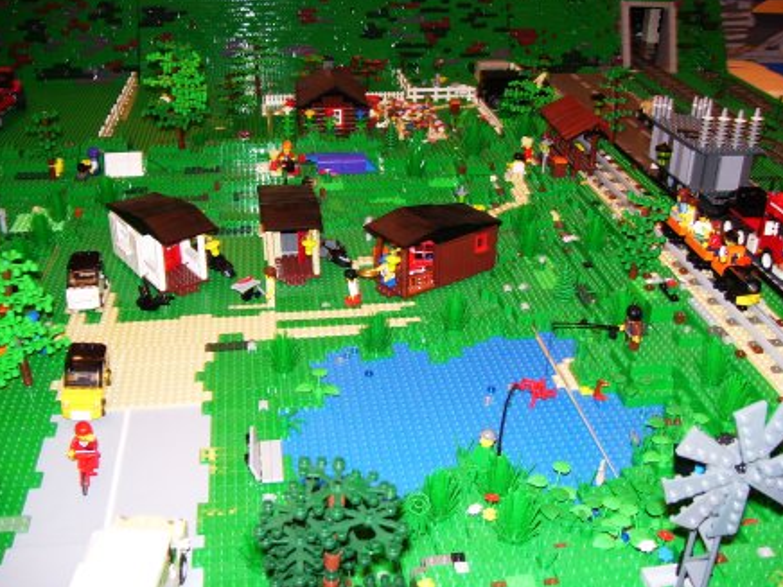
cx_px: 392
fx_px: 837
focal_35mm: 37
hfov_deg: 50.1
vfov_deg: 38.7
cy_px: 289
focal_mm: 6
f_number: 2.7
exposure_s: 1/60
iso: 80
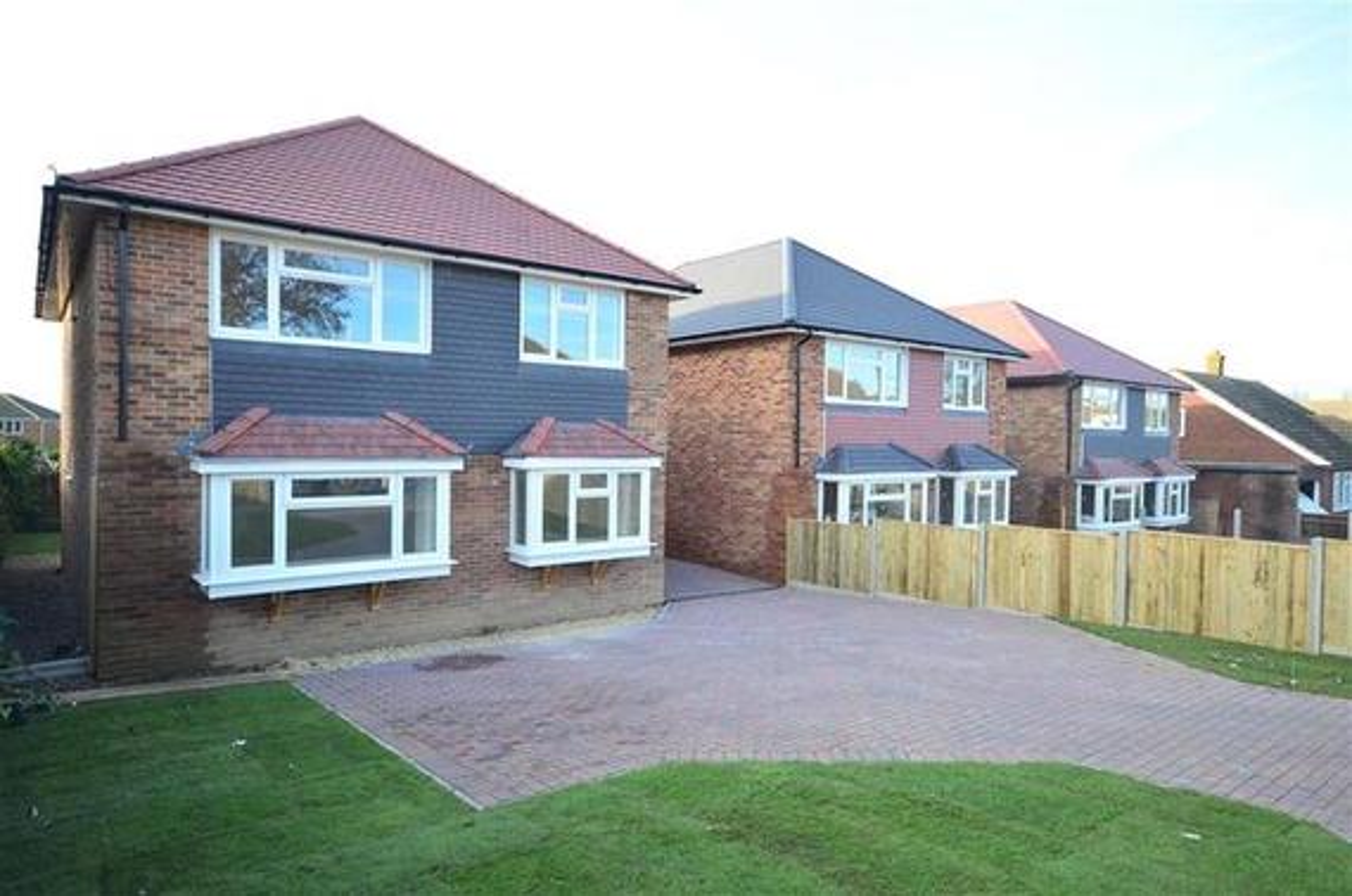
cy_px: 448
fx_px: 844
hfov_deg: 77.4
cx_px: 676
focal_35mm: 22
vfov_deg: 56.0
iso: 200
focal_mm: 15
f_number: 5.6
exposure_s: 1/100
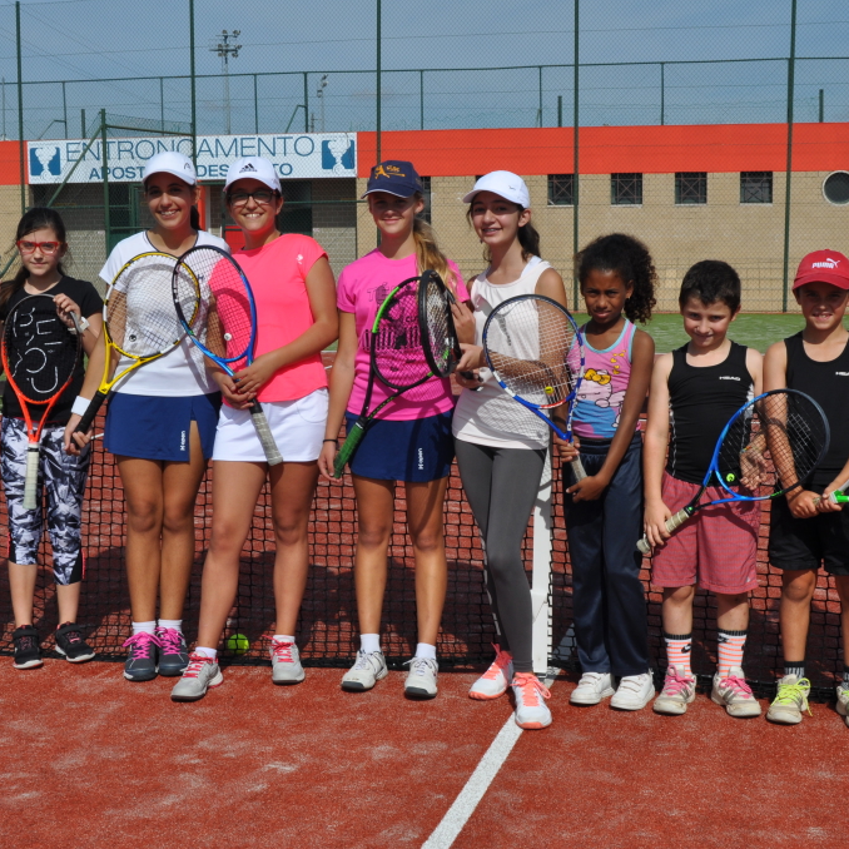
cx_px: 418
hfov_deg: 34.0
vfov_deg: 34.0
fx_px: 1387
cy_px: 424
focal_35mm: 50
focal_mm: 26
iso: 200
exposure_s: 1/400
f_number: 10
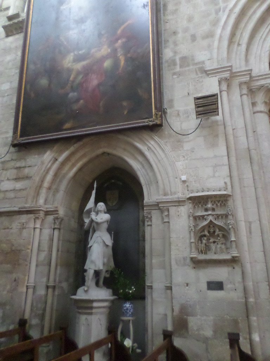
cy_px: 180
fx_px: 260
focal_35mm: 25
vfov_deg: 69.4
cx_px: 135
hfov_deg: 54.9
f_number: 2.5
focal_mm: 4.5
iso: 640
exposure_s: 1/30
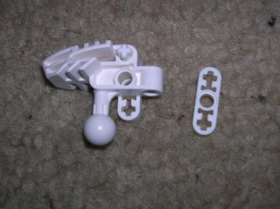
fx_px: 372
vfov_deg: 31.5
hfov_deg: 41.3
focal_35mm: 46
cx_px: 140
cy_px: 104
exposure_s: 1/60.1
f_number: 5.4
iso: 50
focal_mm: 7.7
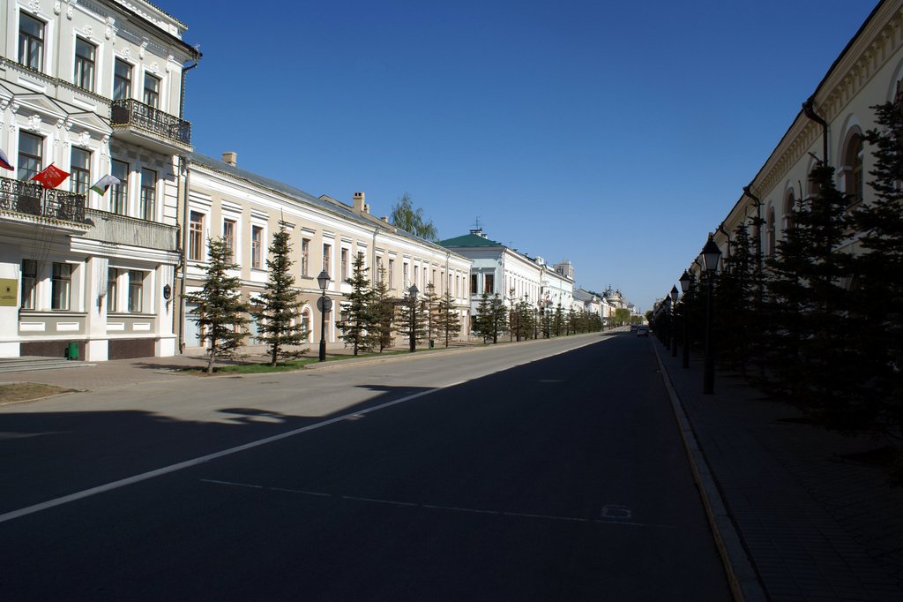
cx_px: 452
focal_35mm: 27
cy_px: 301
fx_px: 677
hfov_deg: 67.4
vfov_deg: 47.9
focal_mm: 18
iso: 100
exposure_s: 1/250
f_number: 13
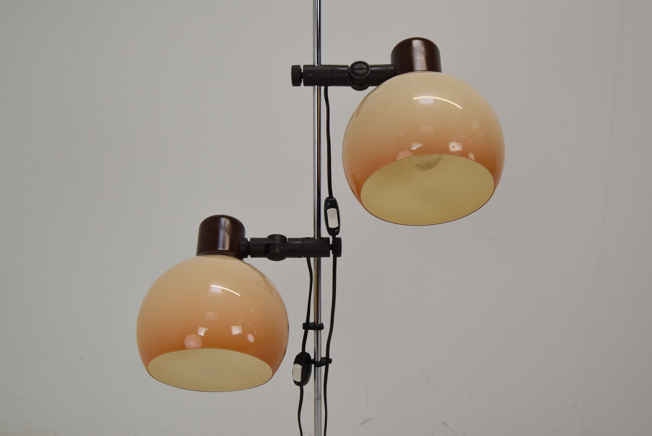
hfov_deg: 49.5
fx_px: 707
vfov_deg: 34.3
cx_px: 326
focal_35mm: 39
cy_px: 218
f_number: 9
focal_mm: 26
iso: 1600
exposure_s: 1/320
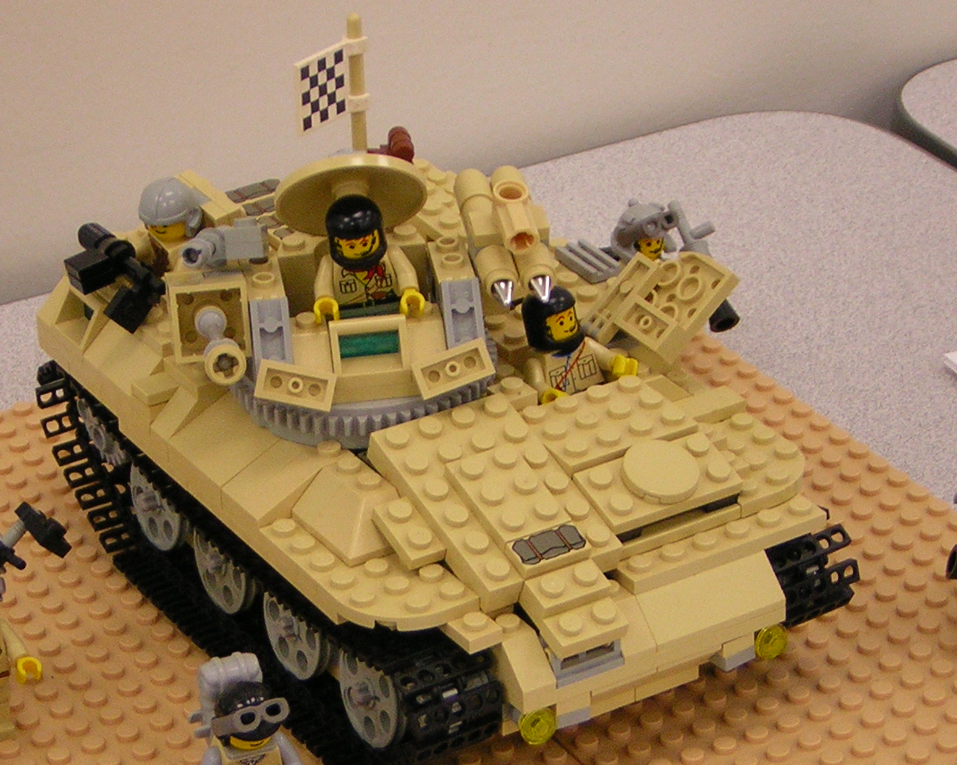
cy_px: 474
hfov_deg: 15.0
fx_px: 3625
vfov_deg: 12.0
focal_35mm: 128
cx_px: 389
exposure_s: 1/5.6
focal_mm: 12.6
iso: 89
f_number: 4.4
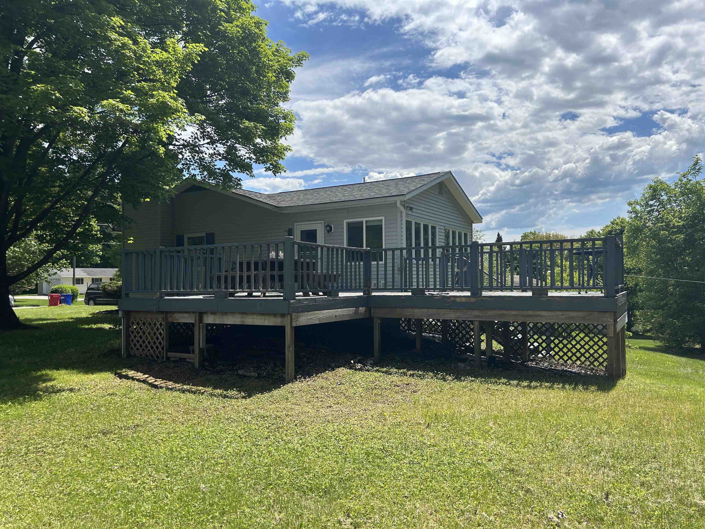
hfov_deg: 67.3
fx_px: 530
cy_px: 264
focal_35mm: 26
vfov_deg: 53.1
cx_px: 352
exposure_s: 1/5319
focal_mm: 5.7
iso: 50
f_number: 1.5
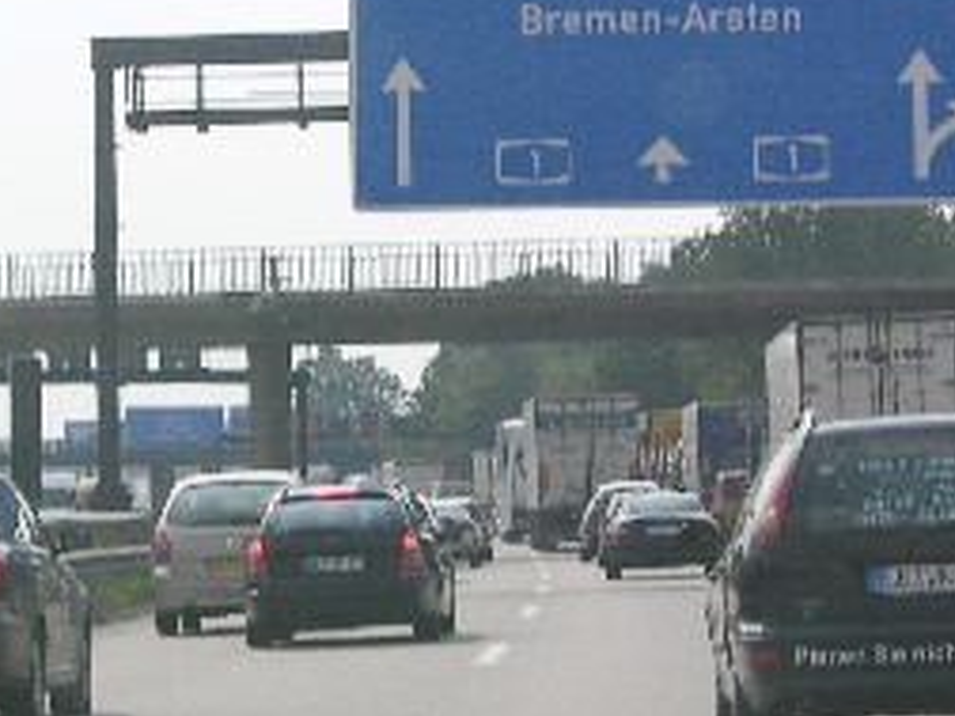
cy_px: 474
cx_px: 339
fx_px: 5987
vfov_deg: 6.8
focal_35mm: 217
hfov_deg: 9.1
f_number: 7.1
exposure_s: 1/245
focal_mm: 23.7
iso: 50
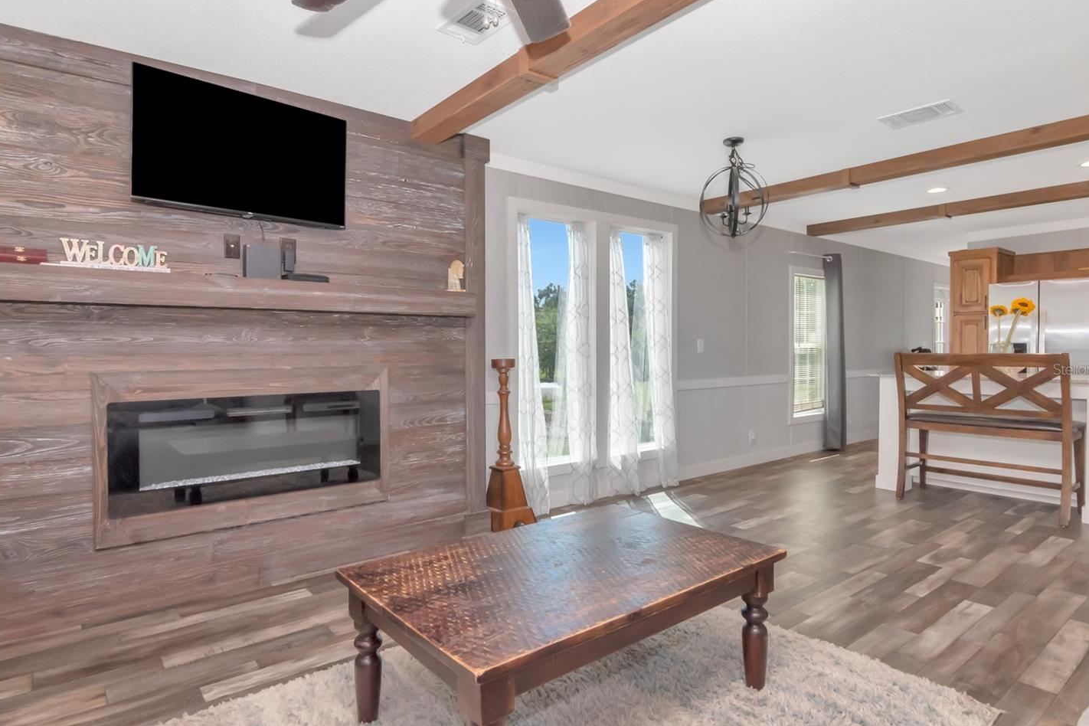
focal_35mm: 19
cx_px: 509
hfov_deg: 88.1
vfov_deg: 65.8
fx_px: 561
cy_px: 369
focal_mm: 11
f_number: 11
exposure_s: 1/200
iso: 1000
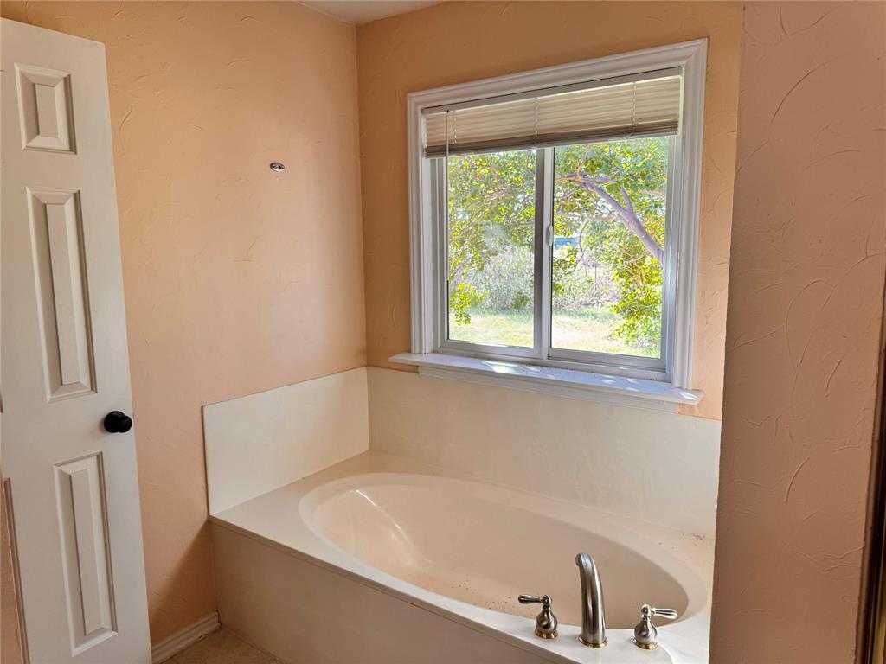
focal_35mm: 24
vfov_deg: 56.8
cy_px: 332
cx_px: 443
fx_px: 614
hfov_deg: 71.6
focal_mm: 6.76
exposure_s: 1/120
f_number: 1.78
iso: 80
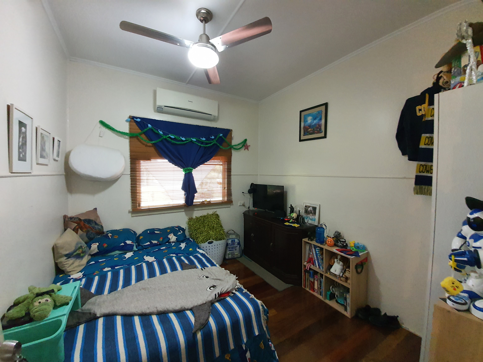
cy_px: 181
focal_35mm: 13
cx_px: 242
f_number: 2.2
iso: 500
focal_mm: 1.8
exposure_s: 1/33
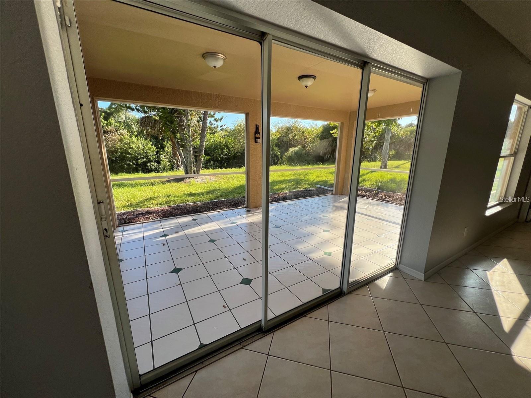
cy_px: 199
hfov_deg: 106.2
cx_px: 266
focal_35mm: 13
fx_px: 199
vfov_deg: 89.9
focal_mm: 1.57
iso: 32
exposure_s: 1/348
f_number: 1.8
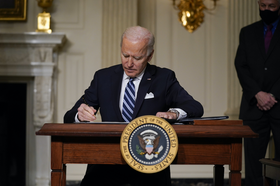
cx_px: 140
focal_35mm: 79
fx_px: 614
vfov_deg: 17.3
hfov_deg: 25.7
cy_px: 93
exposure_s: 1/500
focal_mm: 79
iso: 2000
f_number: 2.8
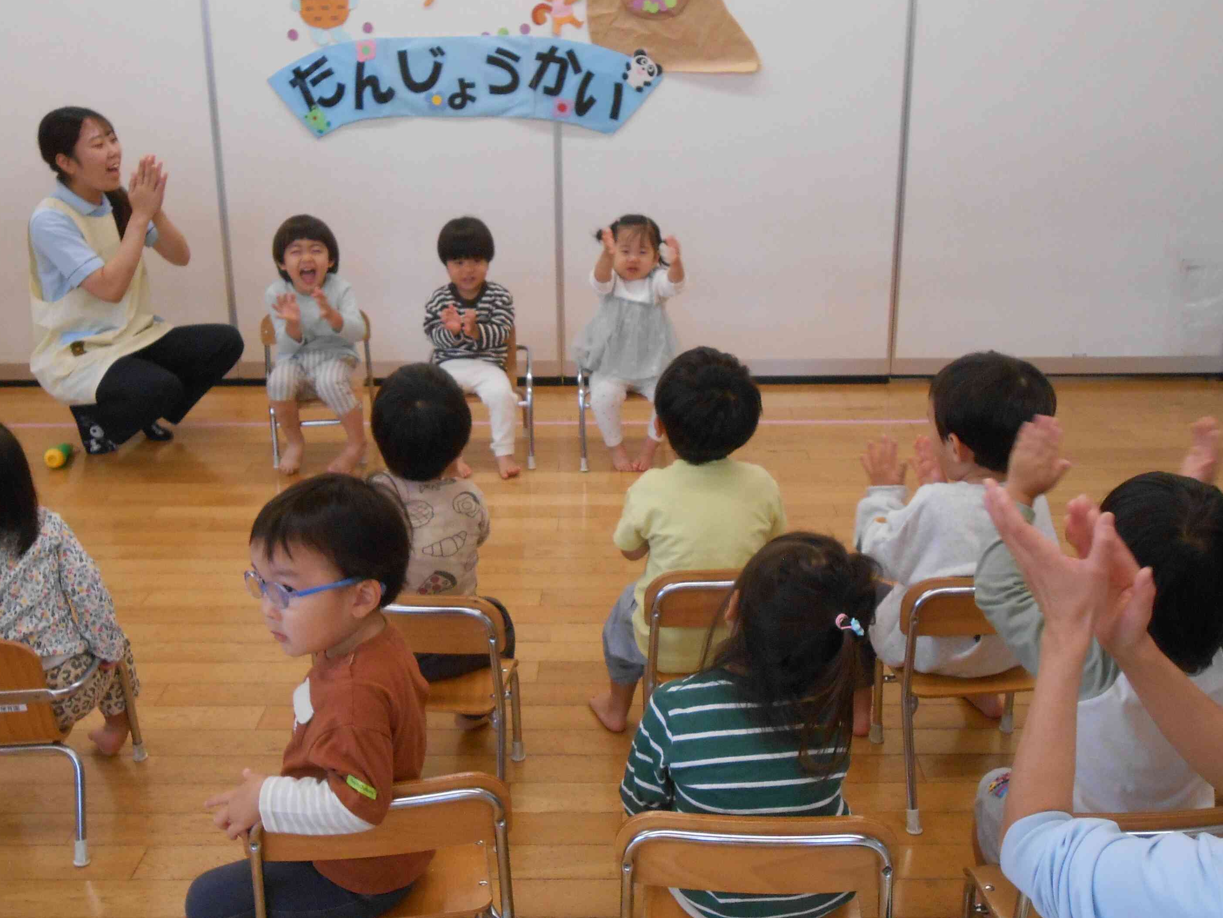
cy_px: 447
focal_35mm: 39
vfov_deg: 36.8
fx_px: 1378
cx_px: 577
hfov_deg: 47.8
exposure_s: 1/125
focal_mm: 6
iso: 400
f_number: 3.9
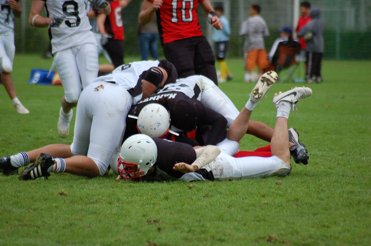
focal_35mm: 405
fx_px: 4166
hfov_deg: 5.1
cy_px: 123
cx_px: 186
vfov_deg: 3.4
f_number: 5.6
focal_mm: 270
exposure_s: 1/500
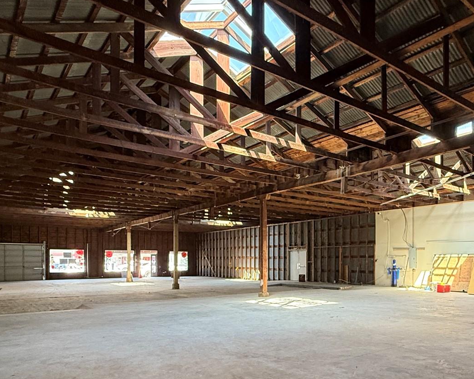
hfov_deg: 63.5
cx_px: 284
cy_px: 266
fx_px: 379
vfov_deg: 51.7
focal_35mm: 27
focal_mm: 2.22
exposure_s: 1/99
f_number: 2.2
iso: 320
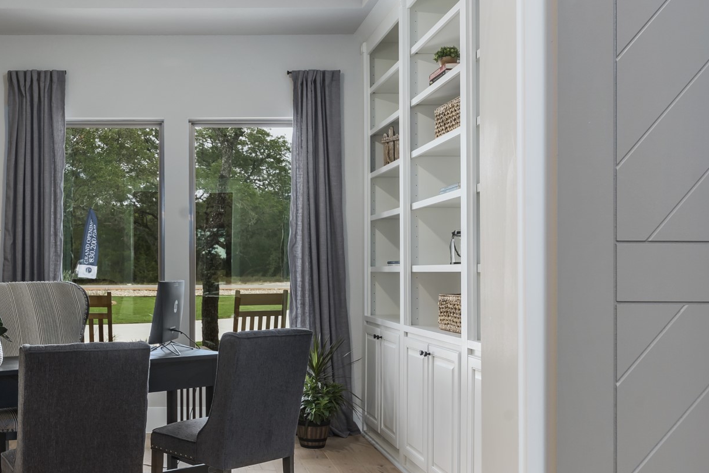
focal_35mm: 38
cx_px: 166
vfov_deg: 34.9
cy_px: 279
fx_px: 748
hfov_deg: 48.5
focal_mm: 24
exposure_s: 1/2.5
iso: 400
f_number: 8
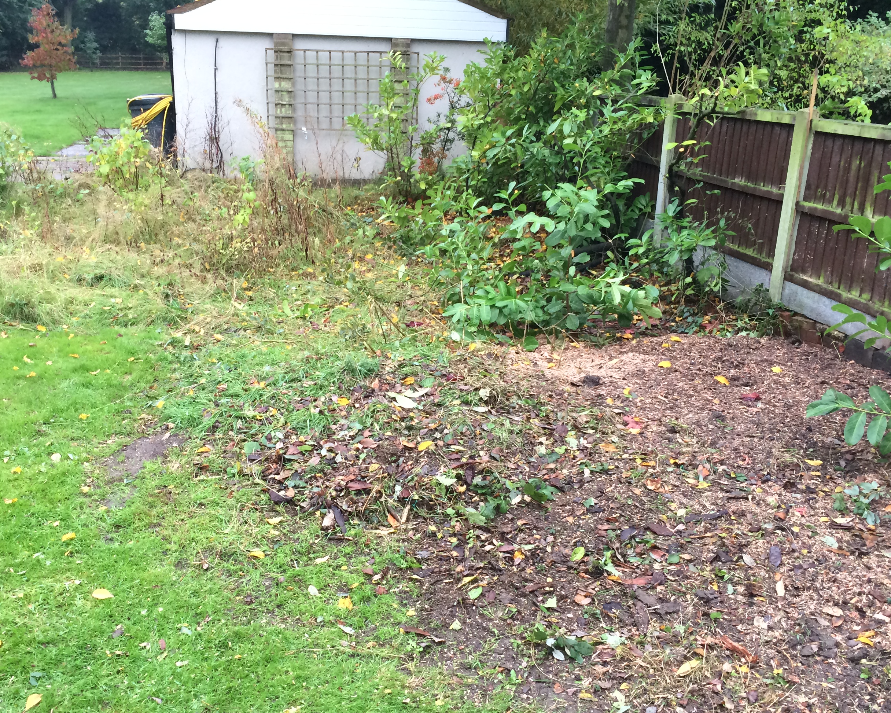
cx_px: 379
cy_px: 406
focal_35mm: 38
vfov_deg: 39.1
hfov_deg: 47.8
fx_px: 1002
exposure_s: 1/30
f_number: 2.2
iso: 40
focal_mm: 4.15
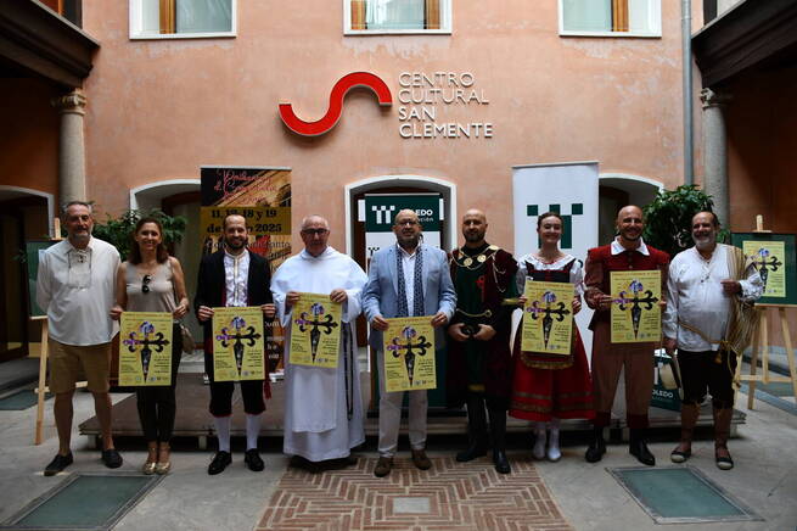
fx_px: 597
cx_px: 398
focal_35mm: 27
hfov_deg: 67.4
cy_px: 266
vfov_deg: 47.9
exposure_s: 1/250
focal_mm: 18
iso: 400
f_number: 3.5
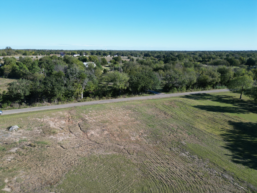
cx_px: 128
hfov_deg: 71.6
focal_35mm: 24
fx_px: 178
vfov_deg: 56.8
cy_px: 96
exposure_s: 1/2500
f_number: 1.7
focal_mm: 6.72
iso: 150
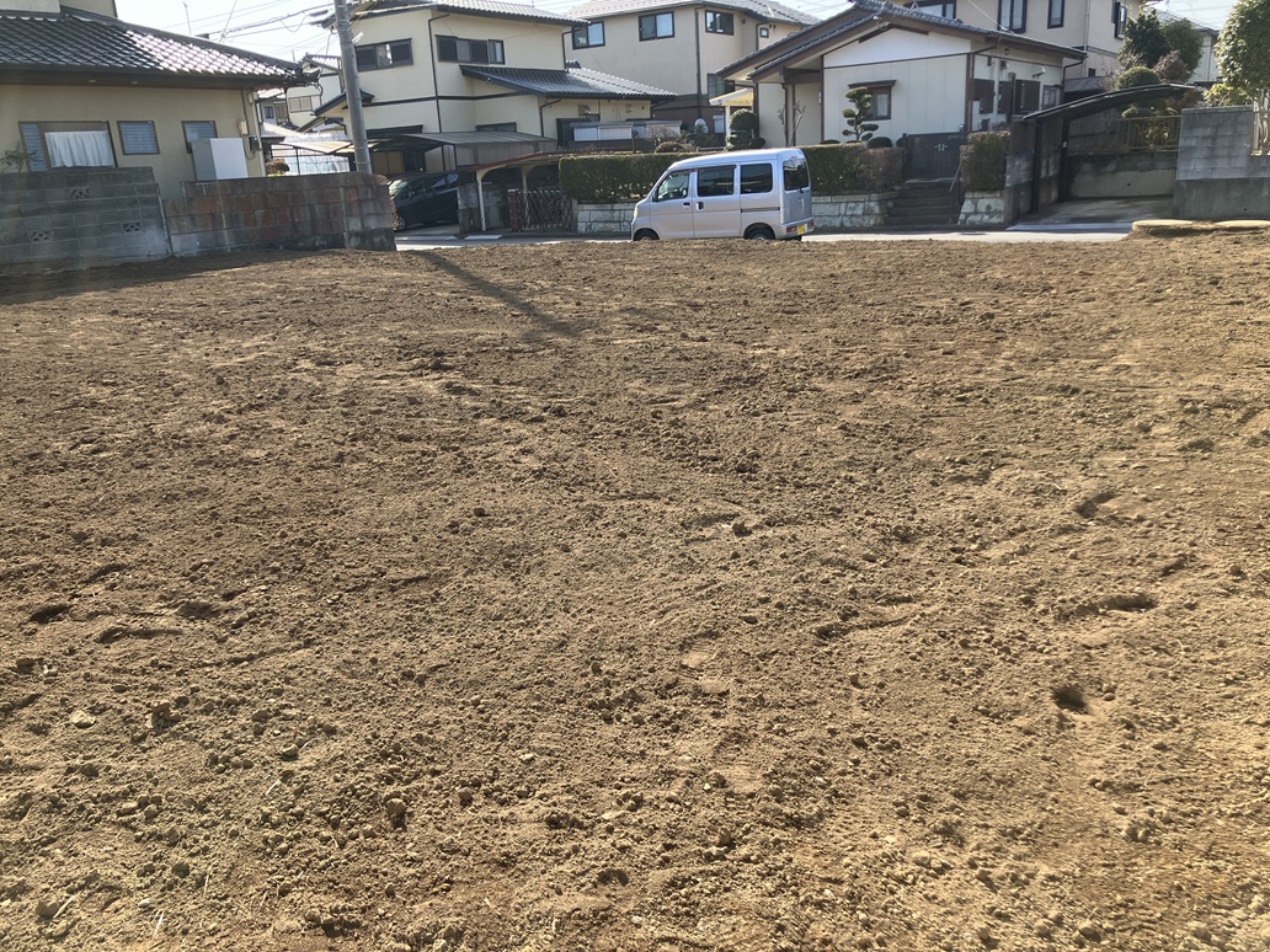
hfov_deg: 63.4
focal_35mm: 28
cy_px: 476
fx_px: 1027
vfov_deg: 49.7
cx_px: 635
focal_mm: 3.99
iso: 32
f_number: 1.8
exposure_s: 1/648
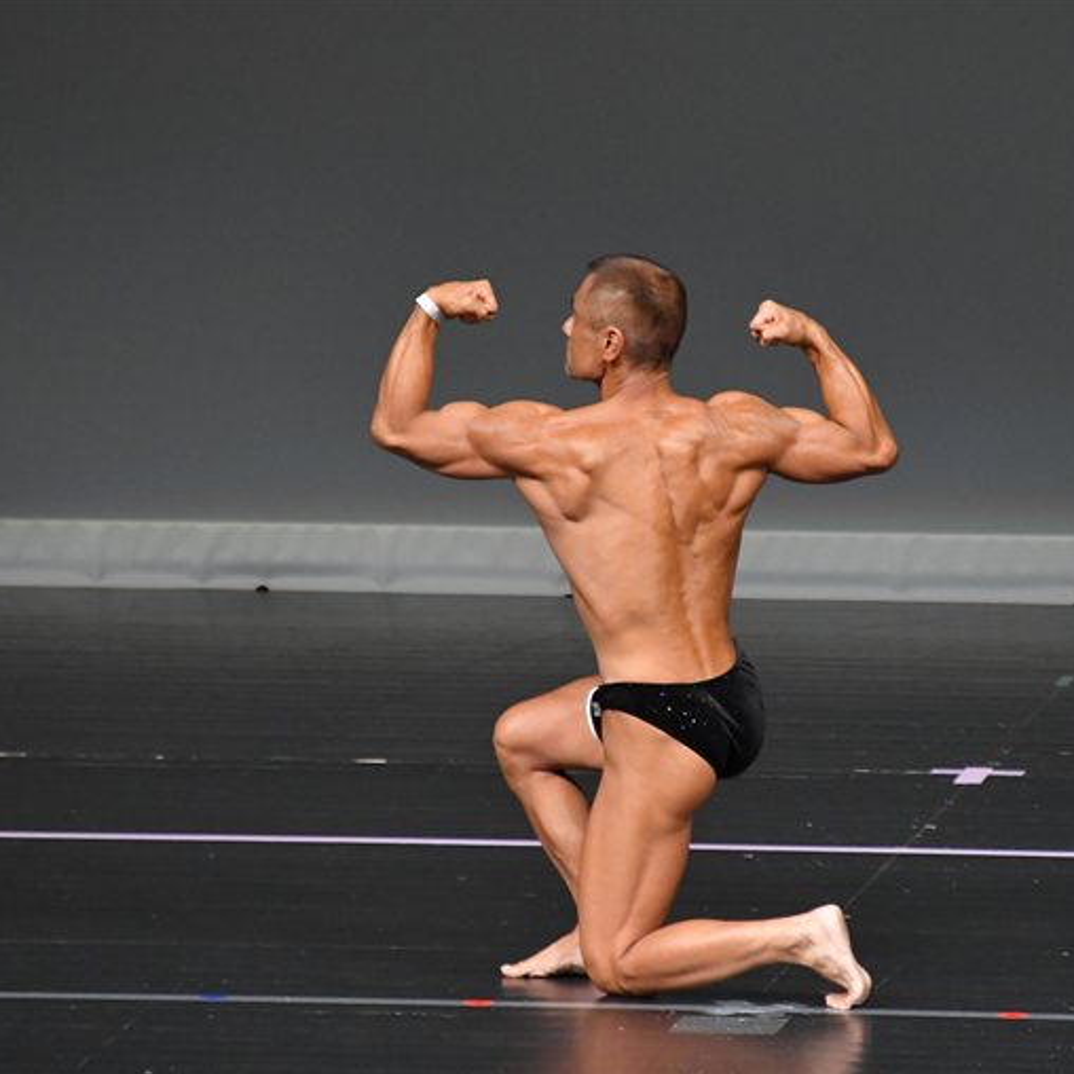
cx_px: 735
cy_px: 543
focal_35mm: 583
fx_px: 20464
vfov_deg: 3.0
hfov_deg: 3.0
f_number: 5.6
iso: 4000
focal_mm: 300
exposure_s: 1/400
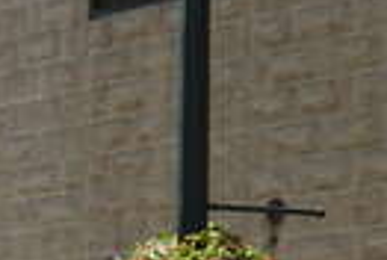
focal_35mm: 219
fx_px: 2360
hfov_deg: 8.3
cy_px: 394
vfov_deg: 6.2
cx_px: -644
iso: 100
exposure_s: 1/250
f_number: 7.1
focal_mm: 24
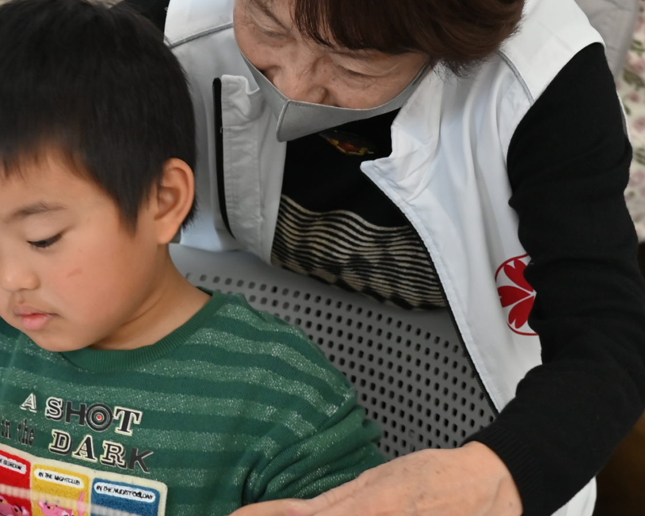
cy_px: 293
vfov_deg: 19.9
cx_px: 199
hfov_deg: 24.6
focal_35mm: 77
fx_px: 1470
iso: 560
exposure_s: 1/125
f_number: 3.8
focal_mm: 24
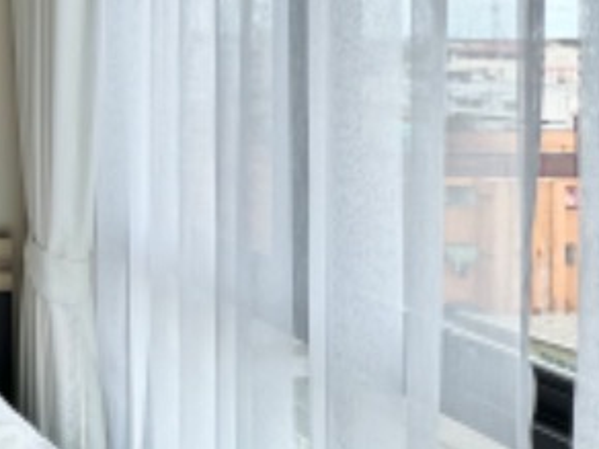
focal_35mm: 48
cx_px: -302
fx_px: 831
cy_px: 39
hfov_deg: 27.4
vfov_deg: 29.0
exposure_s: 1/229
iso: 40
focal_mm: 2.22
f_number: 2.2
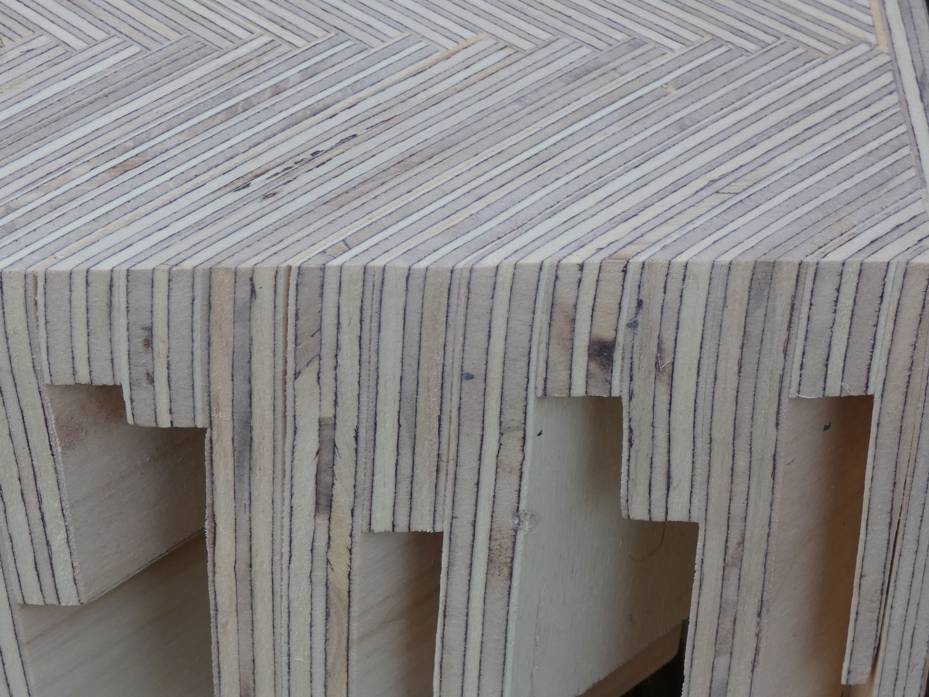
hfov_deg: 22.9
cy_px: 443
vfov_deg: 17.3
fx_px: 2281
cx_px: 303
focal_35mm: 85
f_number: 4.2
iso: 80
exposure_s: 1/160
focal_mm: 11.3
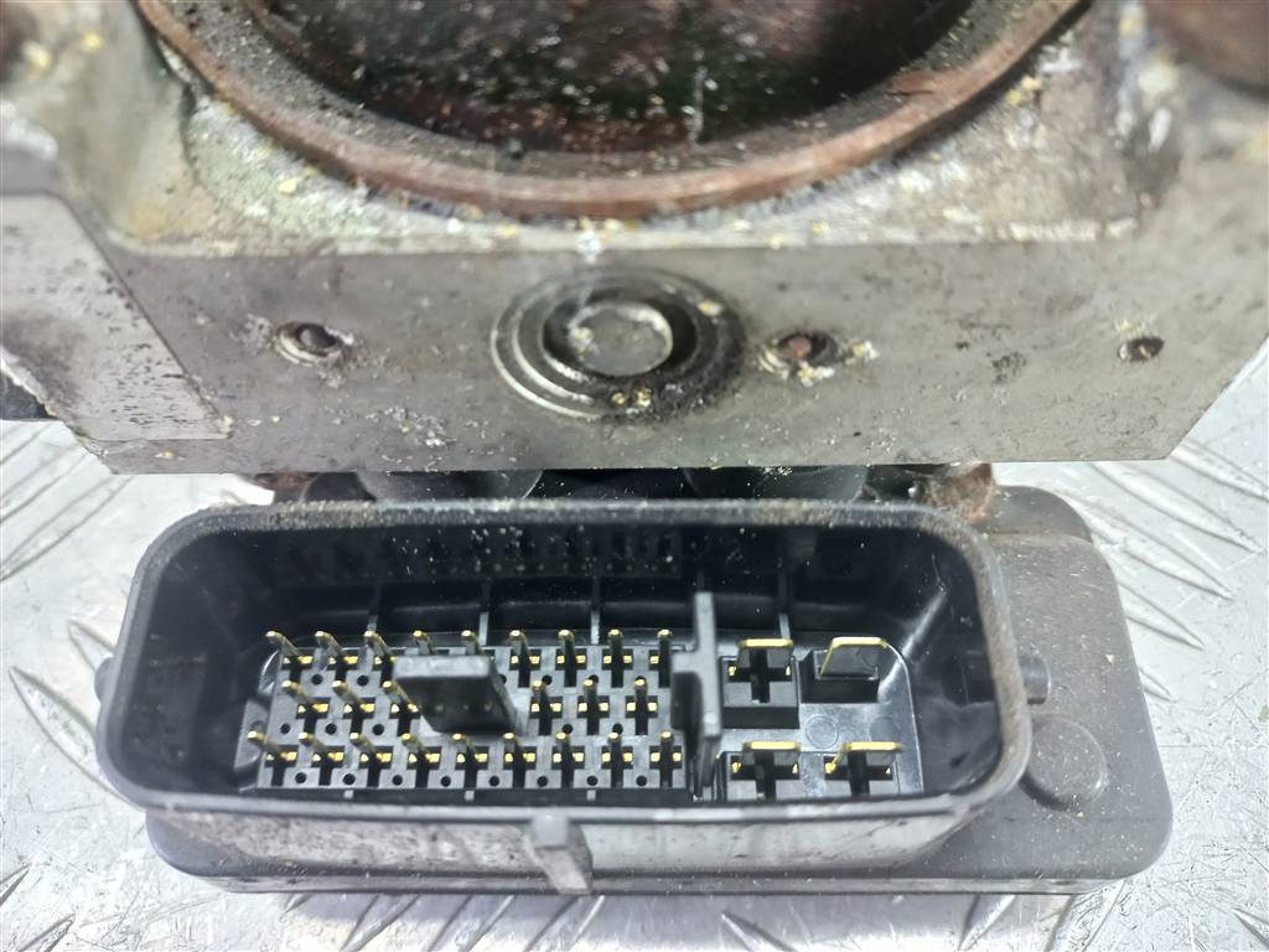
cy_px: 476
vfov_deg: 54.9
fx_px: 916
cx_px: 634
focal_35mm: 25
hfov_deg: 69.4
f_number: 1.8
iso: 320
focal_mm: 4.6
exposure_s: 1/33
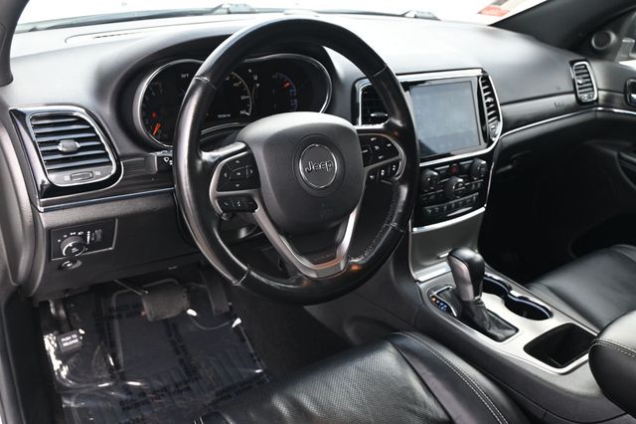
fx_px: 569
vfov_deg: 40.8
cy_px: 212
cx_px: 318
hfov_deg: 58.4
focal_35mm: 32
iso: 400
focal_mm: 21.5
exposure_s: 1/160
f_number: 4
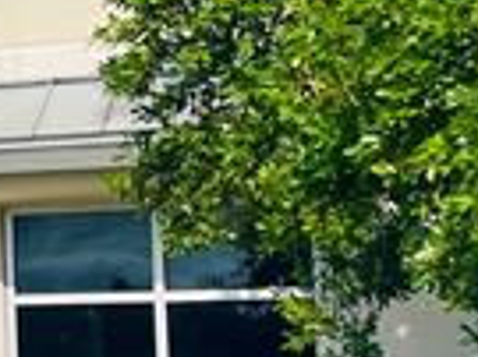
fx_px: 2125
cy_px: 216
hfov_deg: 10.5
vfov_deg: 9.6
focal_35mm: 154
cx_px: -761
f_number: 1.6
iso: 32
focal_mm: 4.2
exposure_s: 1/6897
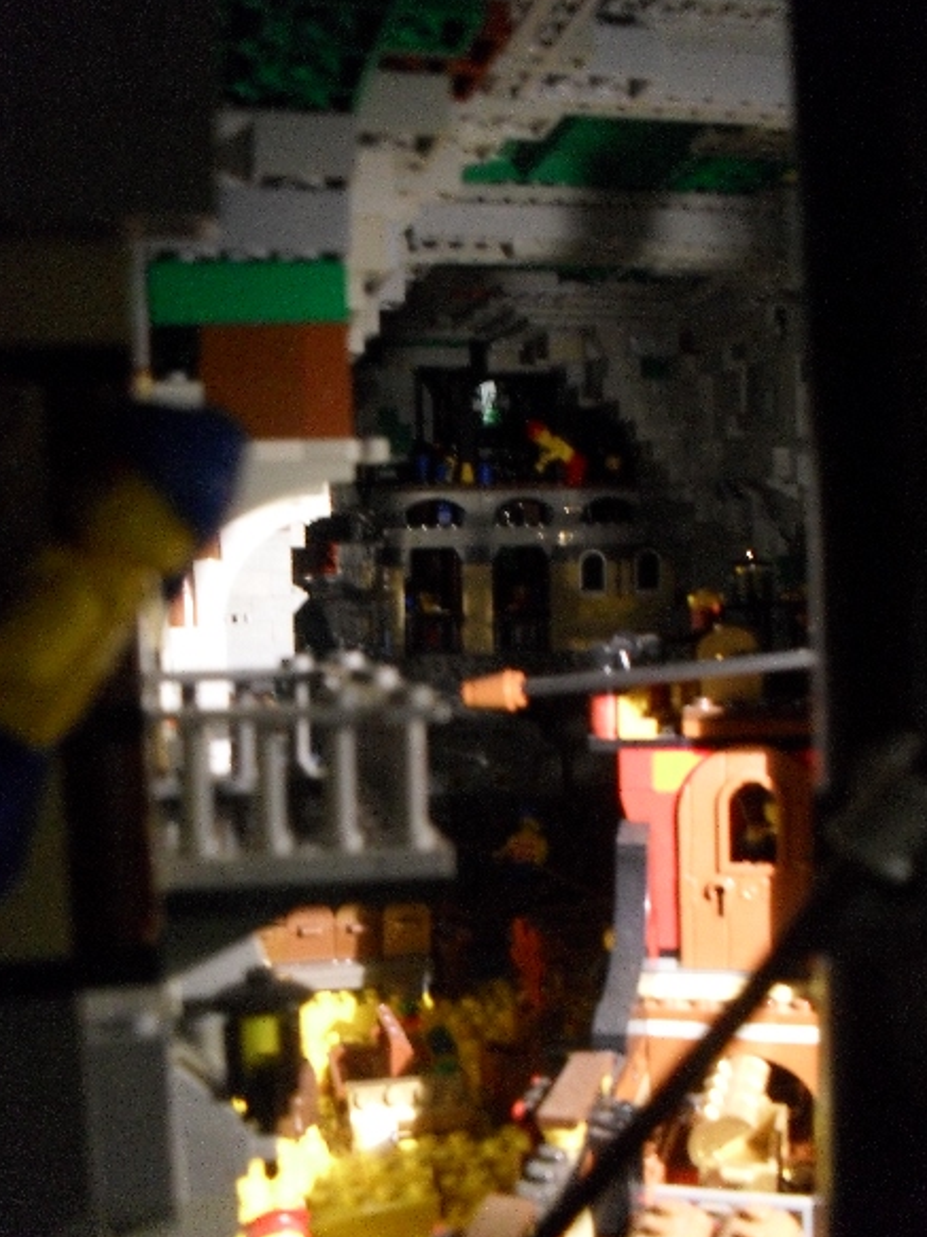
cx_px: 458
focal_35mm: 36
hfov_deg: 39.6
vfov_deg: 51.4
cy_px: 628
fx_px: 1286
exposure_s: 1/15
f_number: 3.2
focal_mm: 6.3
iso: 400
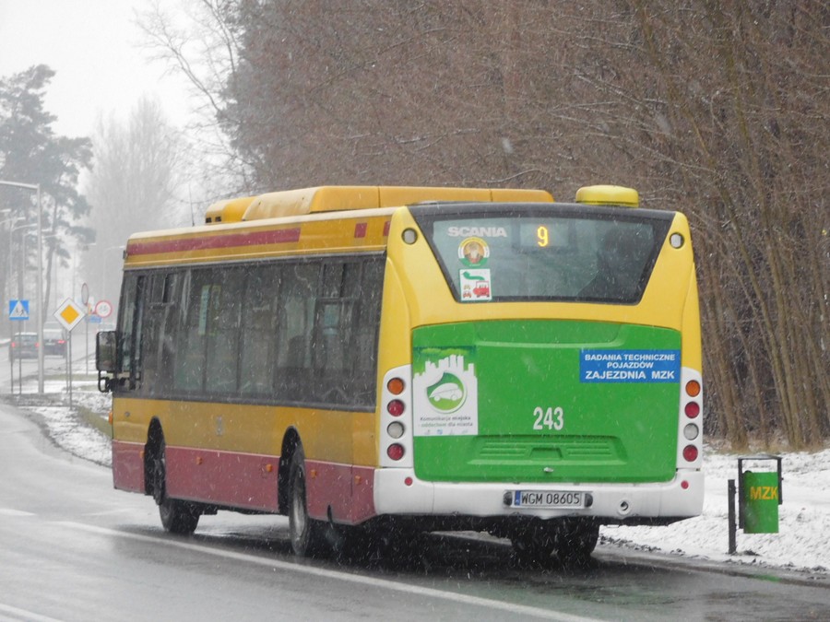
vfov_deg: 6.6
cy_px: 311
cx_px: 415
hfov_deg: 8.8
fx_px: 5395
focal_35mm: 225
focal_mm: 40.1
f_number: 5.5
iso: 400
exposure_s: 1/125
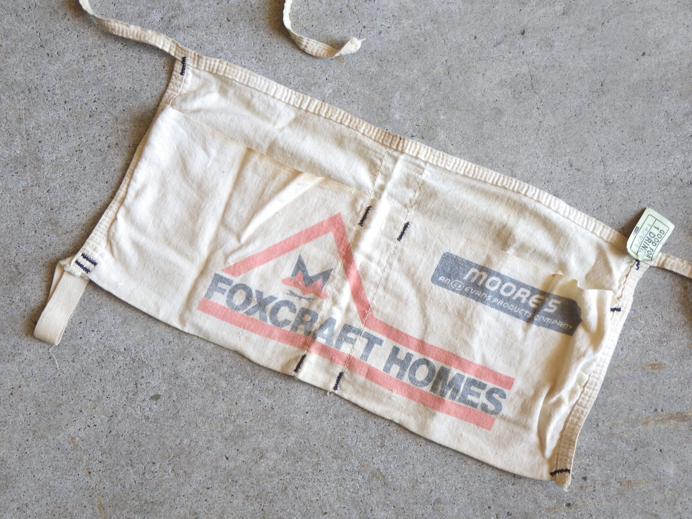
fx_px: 840
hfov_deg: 44.8
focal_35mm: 42
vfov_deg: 34.3
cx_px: 346
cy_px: 260
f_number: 4.2
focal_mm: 7.5
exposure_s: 1/30
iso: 125
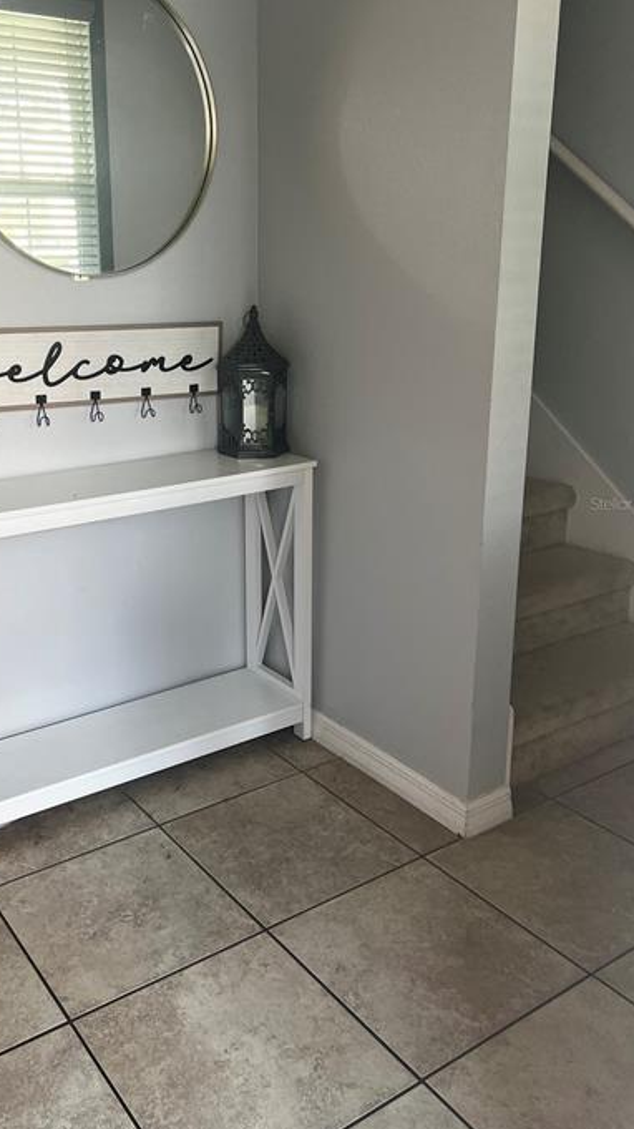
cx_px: 188
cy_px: 503
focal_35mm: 32
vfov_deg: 60.9
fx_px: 957
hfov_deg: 36.1
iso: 125
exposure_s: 1/102
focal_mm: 5.7
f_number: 1.5
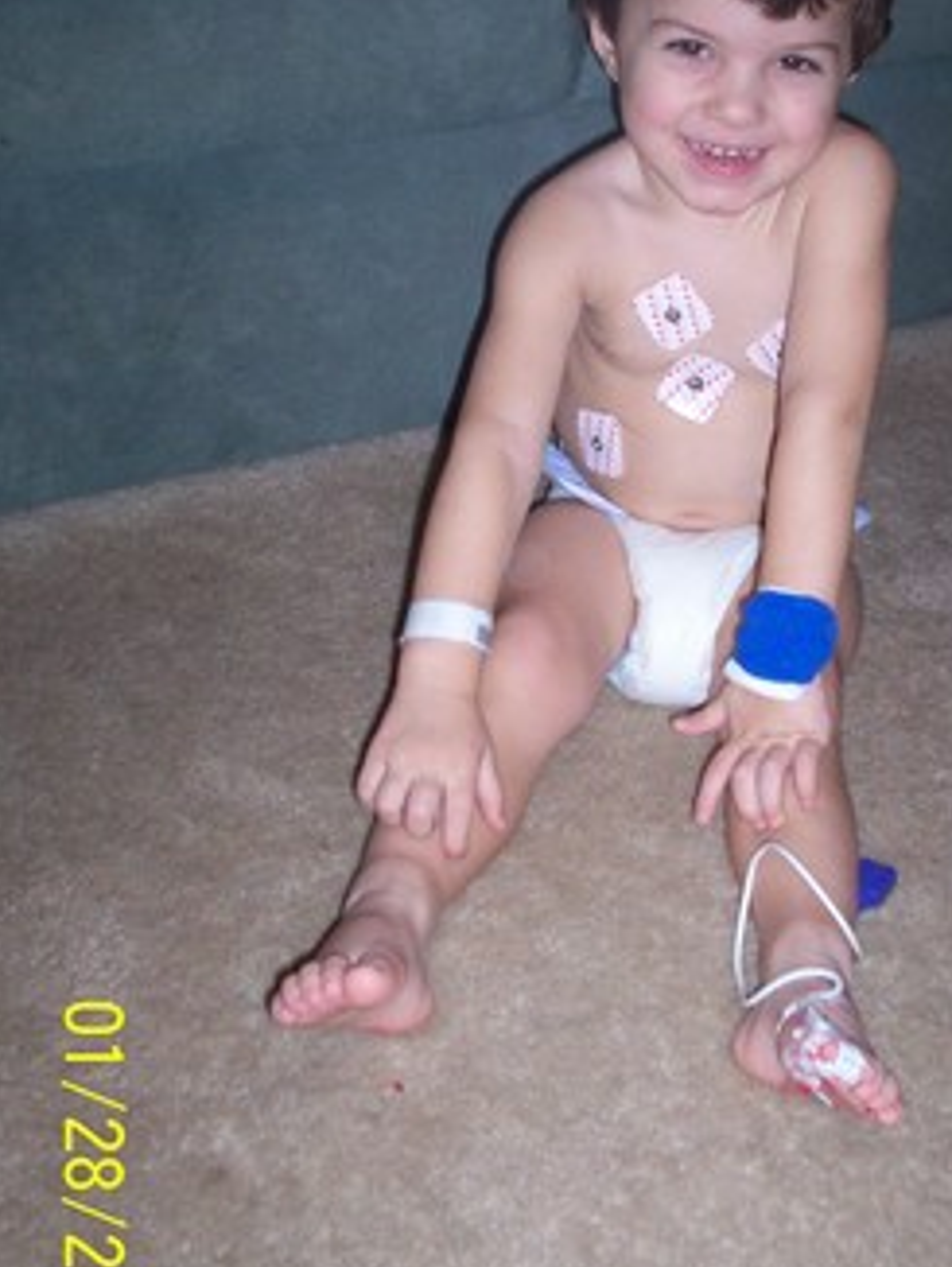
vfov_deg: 36.1
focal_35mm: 53
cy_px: 548
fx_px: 1941
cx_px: 606
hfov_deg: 27.4
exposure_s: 1/64
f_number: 4.5
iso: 140
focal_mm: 5.9
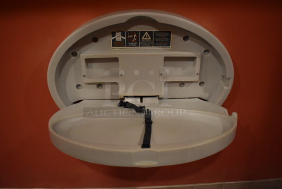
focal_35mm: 28
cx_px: 137
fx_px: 219
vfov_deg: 46.5
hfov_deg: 65.4
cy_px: 92
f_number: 3.5
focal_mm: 18
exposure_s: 1/125
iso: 2800
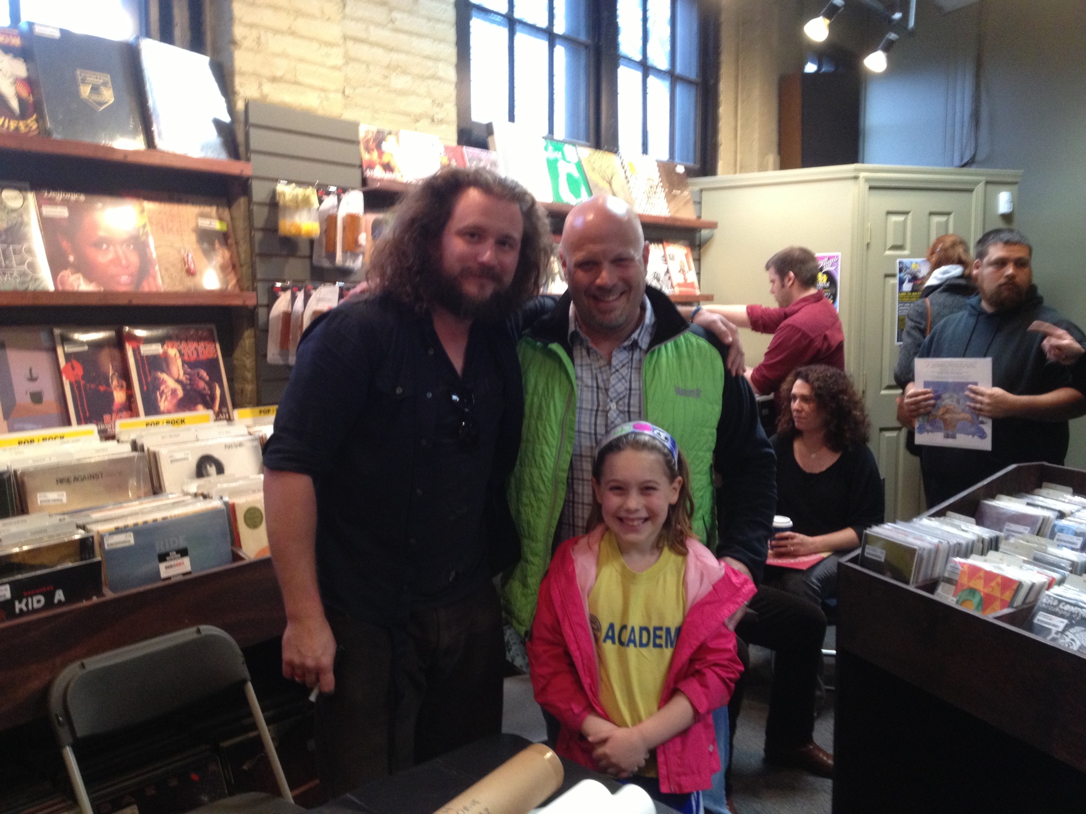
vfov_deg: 40.7
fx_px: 1098
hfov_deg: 52.6
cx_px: 543
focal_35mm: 35
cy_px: 407
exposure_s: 1/20
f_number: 2.4
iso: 200
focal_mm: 4.28
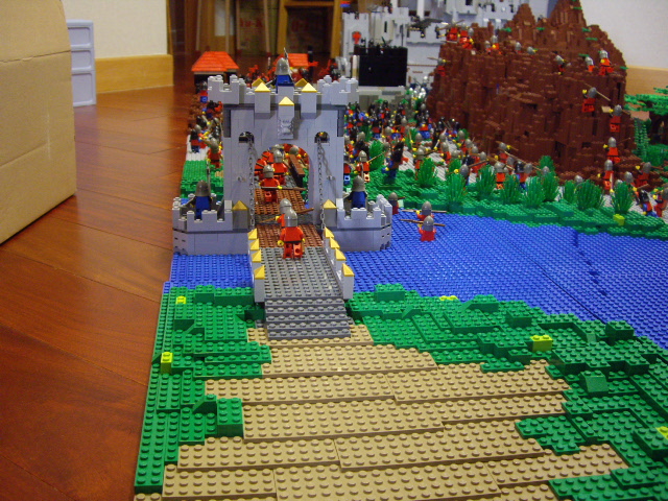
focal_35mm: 38
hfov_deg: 49.0
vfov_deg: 37.7
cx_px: 334
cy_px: 250
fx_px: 733
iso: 400
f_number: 2.8
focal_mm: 7.9
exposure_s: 1/15
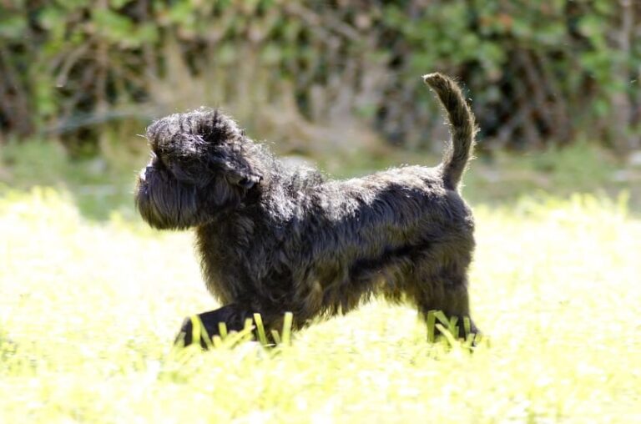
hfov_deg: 7.6
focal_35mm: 270
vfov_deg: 5.1
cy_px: 212
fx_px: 4796
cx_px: 320
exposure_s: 1/250
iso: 200
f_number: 4.5
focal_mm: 180
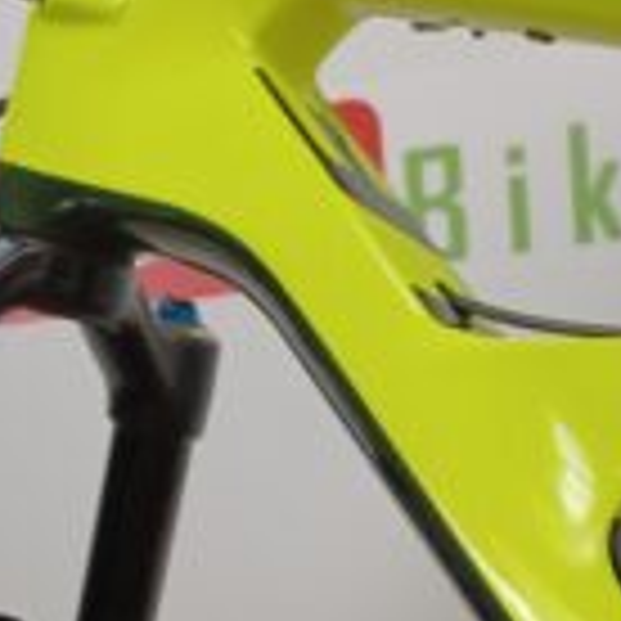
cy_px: 594
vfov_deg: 25.8
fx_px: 1299
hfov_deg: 26.4
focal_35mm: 64
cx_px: 495
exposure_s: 1/122
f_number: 1.8
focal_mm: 4.6
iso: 400
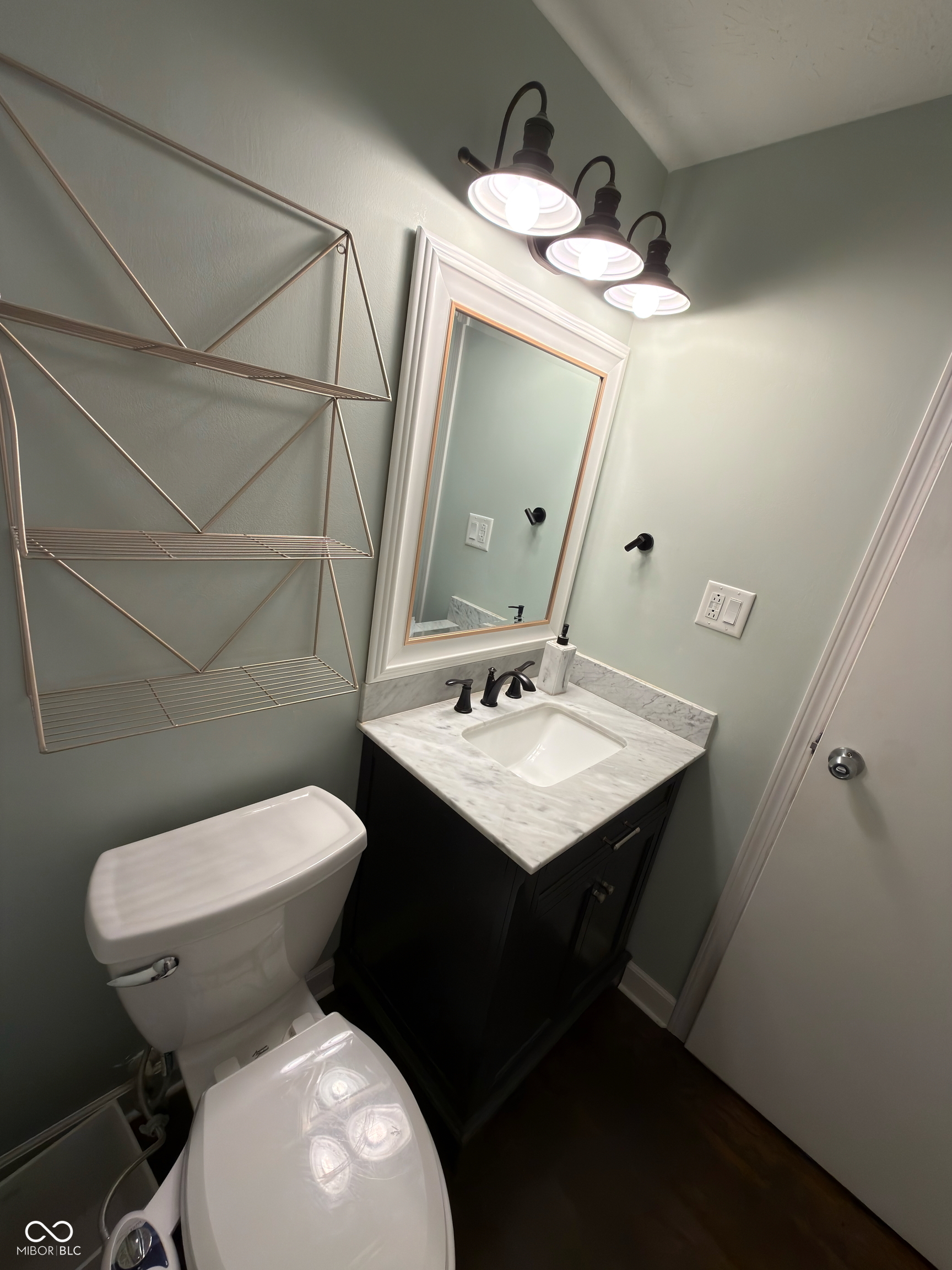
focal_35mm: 14
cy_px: 635
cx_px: 476
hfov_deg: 85.7
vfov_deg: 102.1
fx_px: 513
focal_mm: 2.22
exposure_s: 1/60
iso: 50
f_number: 2.2
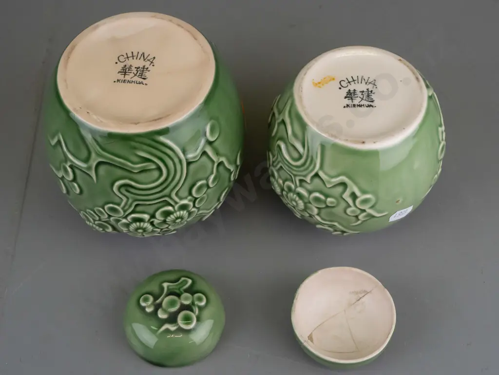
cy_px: 188
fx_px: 692
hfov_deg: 39.7
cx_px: 250
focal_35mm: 48
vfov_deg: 30.3
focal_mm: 24
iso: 3200
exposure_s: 1/1000
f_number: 5.6
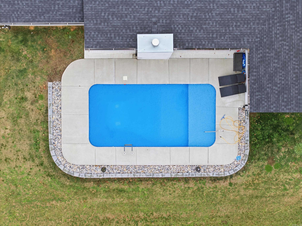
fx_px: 611
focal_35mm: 70
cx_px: 151
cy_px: 113
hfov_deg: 27.8
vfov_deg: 21.0
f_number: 2.8
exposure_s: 1/160
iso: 110
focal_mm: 19.4
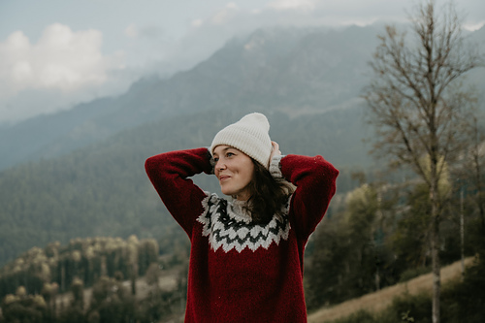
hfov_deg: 32.4
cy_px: 162
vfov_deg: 21.9
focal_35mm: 62
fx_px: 835
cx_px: 242
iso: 200
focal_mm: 41.4
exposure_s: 1/1000
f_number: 2.8
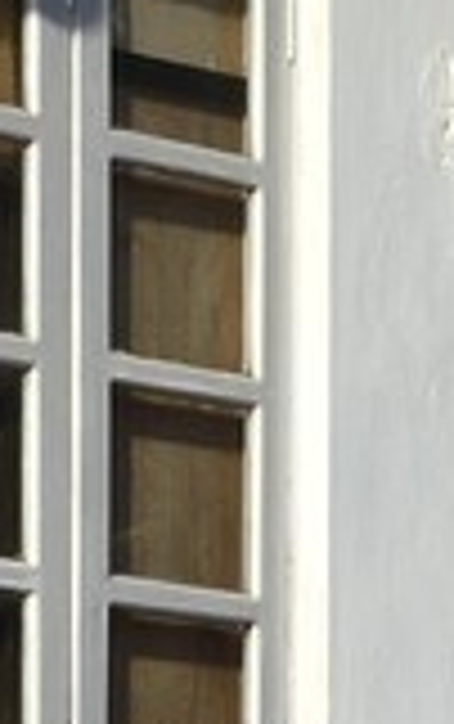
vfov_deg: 3.5
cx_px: 3281
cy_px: 1603
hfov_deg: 2.1
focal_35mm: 587
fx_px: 11590
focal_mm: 58
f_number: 14
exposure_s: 1/250
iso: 200
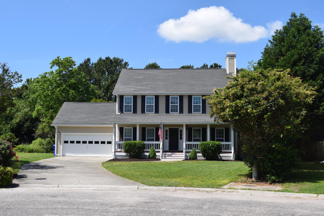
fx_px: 378
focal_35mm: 42
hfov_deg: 46.4
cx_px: 162
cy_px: 108
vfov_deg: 31.9
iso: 200
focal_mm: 28
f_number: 10
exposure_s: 1/400
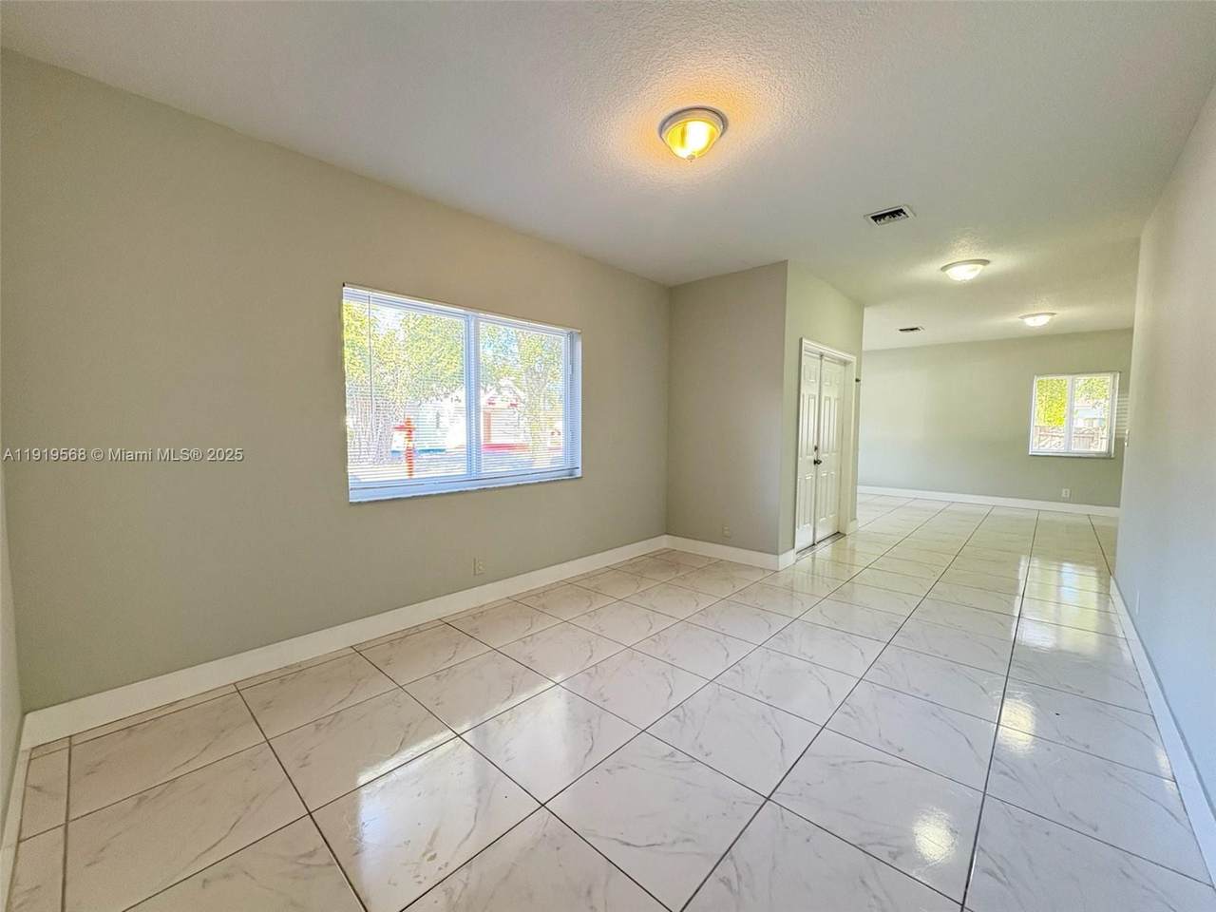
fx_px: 492
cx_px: 608
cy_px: 456
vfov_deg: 85.7
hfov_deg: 102.1
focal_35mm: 14
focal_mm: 2.22
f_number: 2.2
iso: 320
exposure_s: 1/60
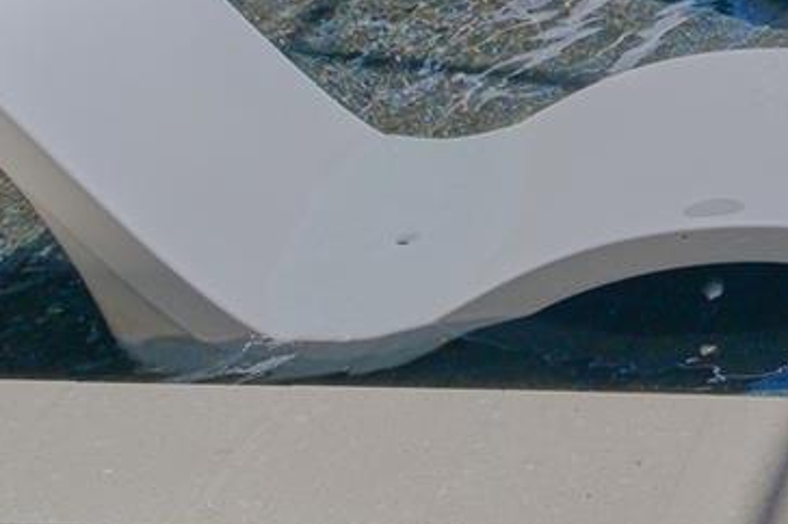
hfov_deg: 19.9
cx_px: 1195
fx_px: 1924
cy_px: -524
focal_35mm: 88
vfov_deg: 13.3
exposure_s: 1/1250
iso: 640
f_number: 6.4
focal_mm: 13
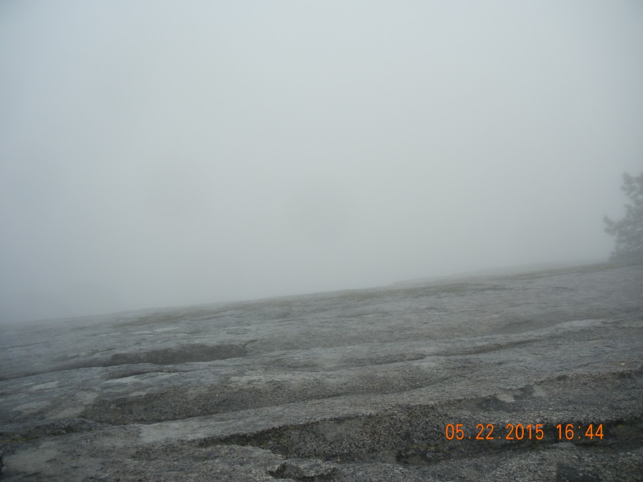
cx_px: 322
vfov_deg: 46.8
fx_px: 557
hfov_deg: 60.0
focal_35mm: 30
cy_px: 241
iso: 160
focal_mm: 5.4
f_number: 7
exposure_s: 1/267
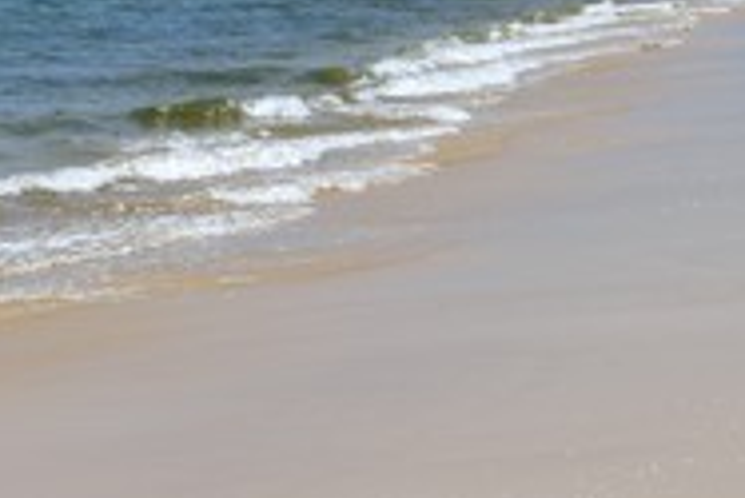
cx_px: 701
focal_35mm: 157
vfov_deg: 8.7
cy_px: 32
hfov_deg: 12.9
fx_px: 3251
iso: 200
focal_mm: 70
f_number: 13
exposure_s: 1/320
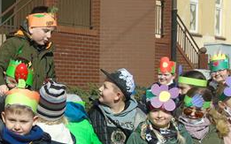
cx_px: -51
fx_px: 755
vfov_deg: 10.8
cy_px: 154
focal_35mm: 120
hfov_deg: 16.6
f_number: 4.1
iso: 80
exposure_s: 1/800
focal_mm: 8.2
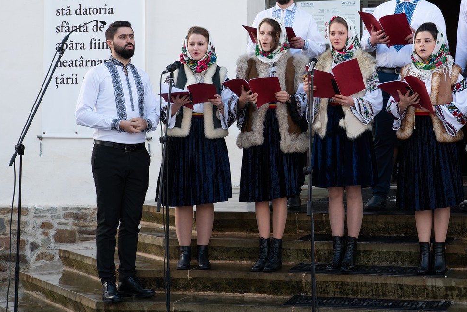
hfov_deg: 23.8
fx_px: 1103
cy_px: 88
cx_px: 302
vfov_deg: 16.0
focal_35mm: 85
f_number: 8
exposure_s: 1/80
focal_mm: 58
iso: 200
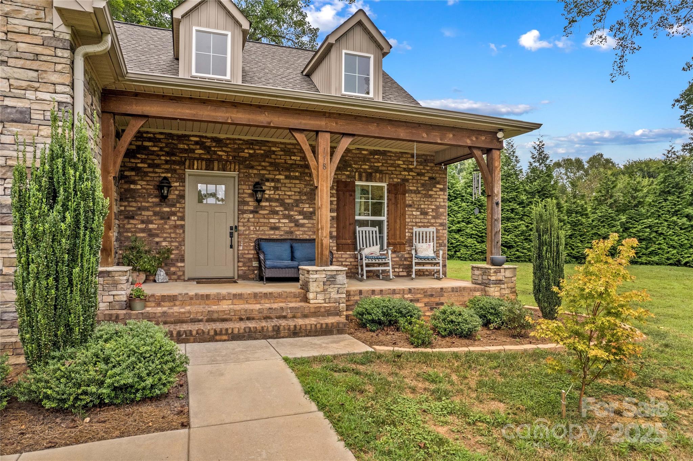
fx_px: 423
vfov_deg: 57.2
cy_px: 230
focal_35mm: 22
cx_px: 346
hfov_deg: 78.6
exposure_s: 1/240
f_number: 2.8
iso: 100
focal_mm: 8.38
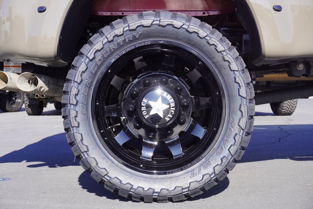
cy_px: 104
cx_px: 156
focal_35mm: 58
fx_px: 509
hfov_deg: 34.2
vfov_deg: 23.2
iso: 100
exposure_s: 1/100
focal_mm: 39
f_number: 8
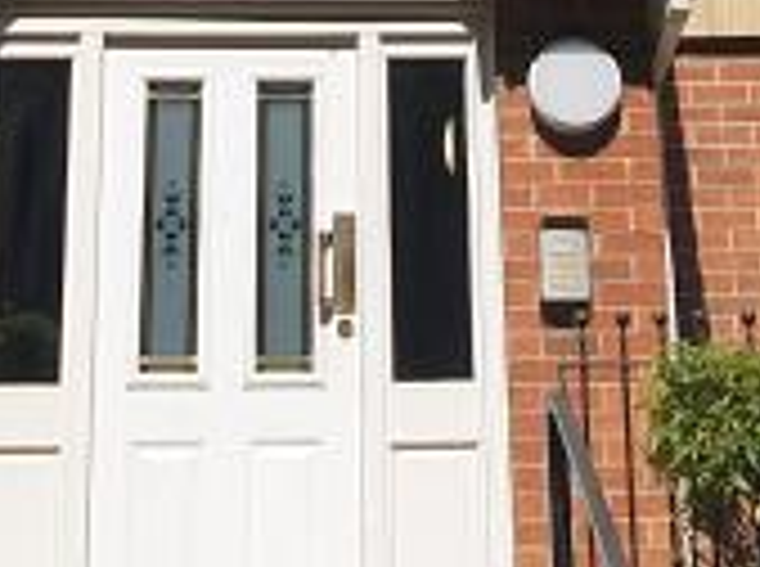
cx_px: 270
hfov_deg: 24.7
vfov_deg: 17.2
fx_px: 1731
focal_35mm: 79
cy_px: -220
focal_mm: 1.8
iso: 50
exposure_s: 1/1152
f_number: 2.2
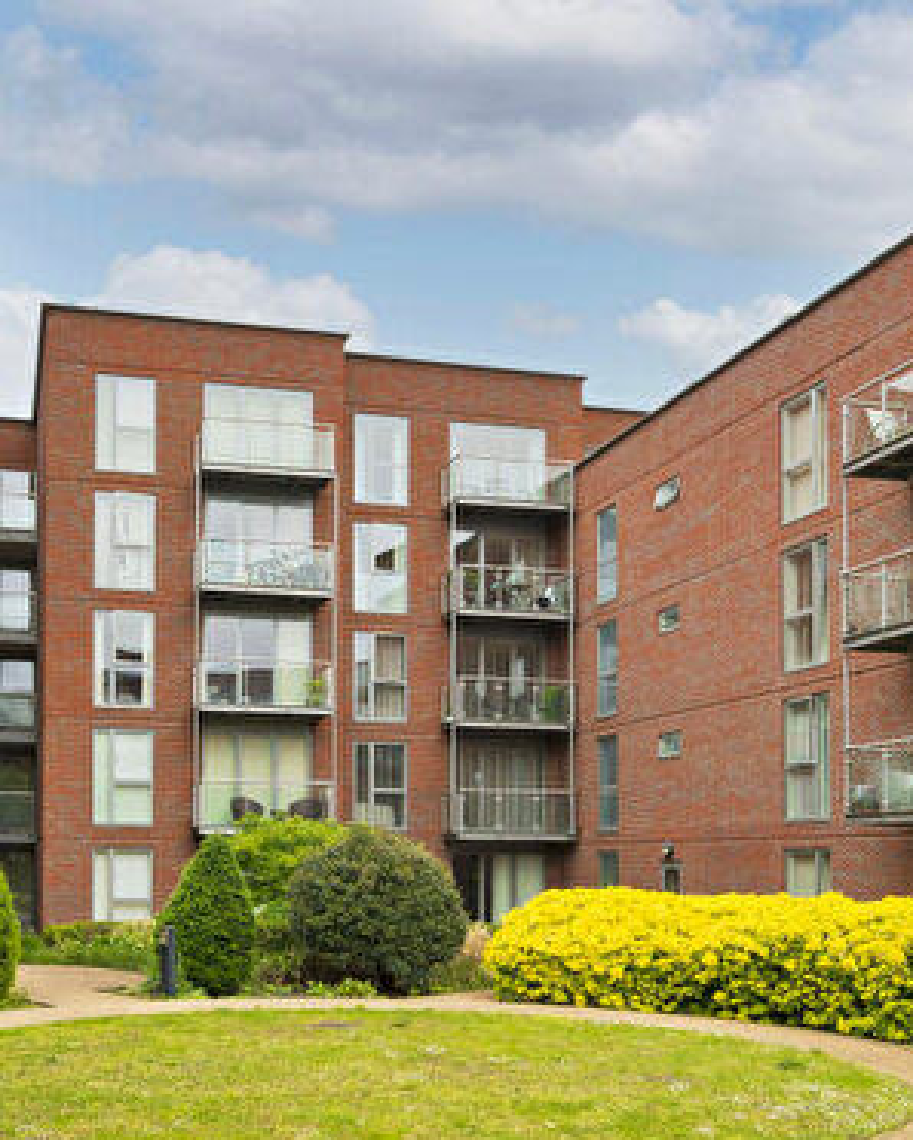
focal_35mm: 30
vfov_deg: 58.4
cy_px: 665
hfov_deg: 47.8
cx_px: 313
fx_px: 1012
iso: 500
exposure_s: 1/125
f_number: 11
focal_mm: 17
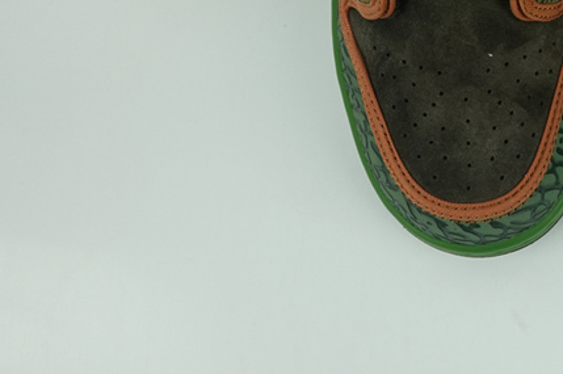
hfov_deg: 31.1
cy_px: 92
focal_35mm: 56
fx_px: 875
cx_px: 642
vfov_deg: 23.9
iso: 125
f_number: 2.8
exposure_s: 1/125
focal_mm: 9
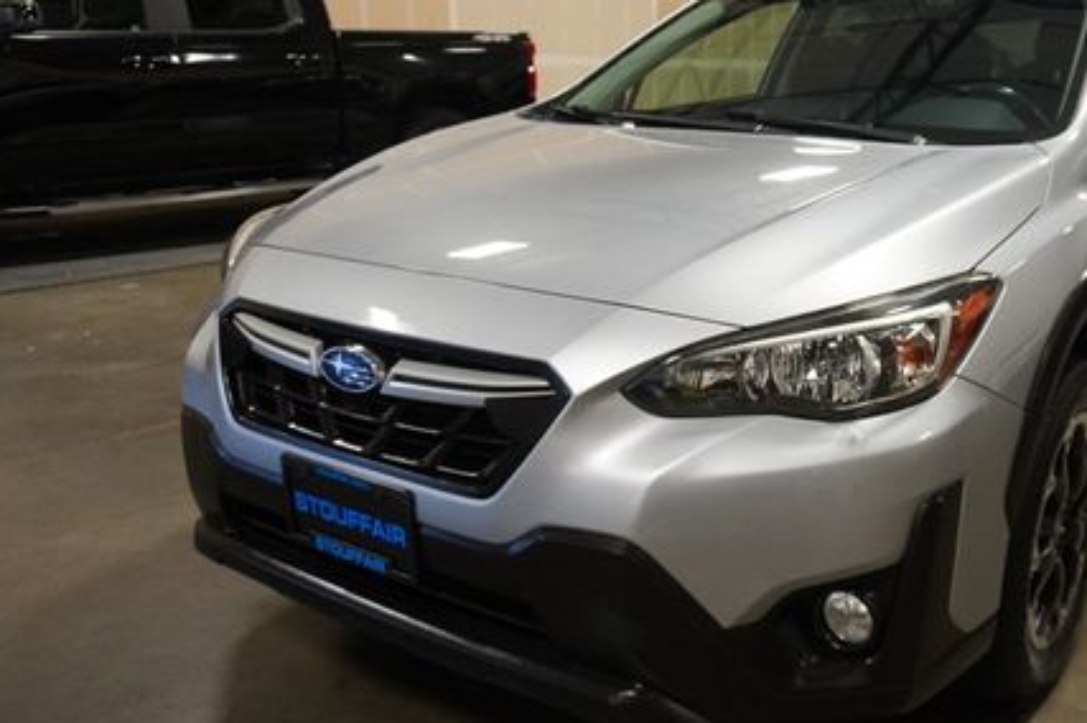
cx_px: 751
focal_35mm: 36
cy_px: 336
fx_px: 1086
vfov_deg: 36.8
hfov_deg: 51.9
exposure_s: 1/160
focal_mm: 16
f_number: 3.5
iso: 2000
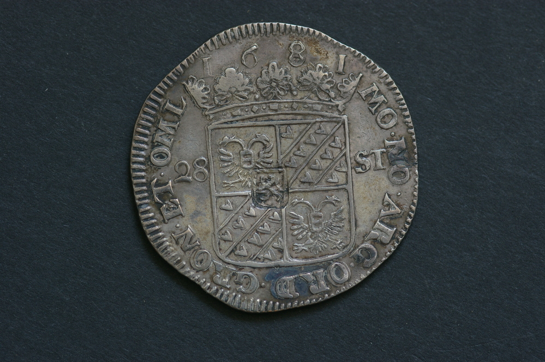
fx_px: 2382
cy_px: 181
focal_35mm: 158
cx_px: 272
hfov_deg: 13.1
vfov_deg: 8.7
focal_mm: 105
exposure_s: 1/30
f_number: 4
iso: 200
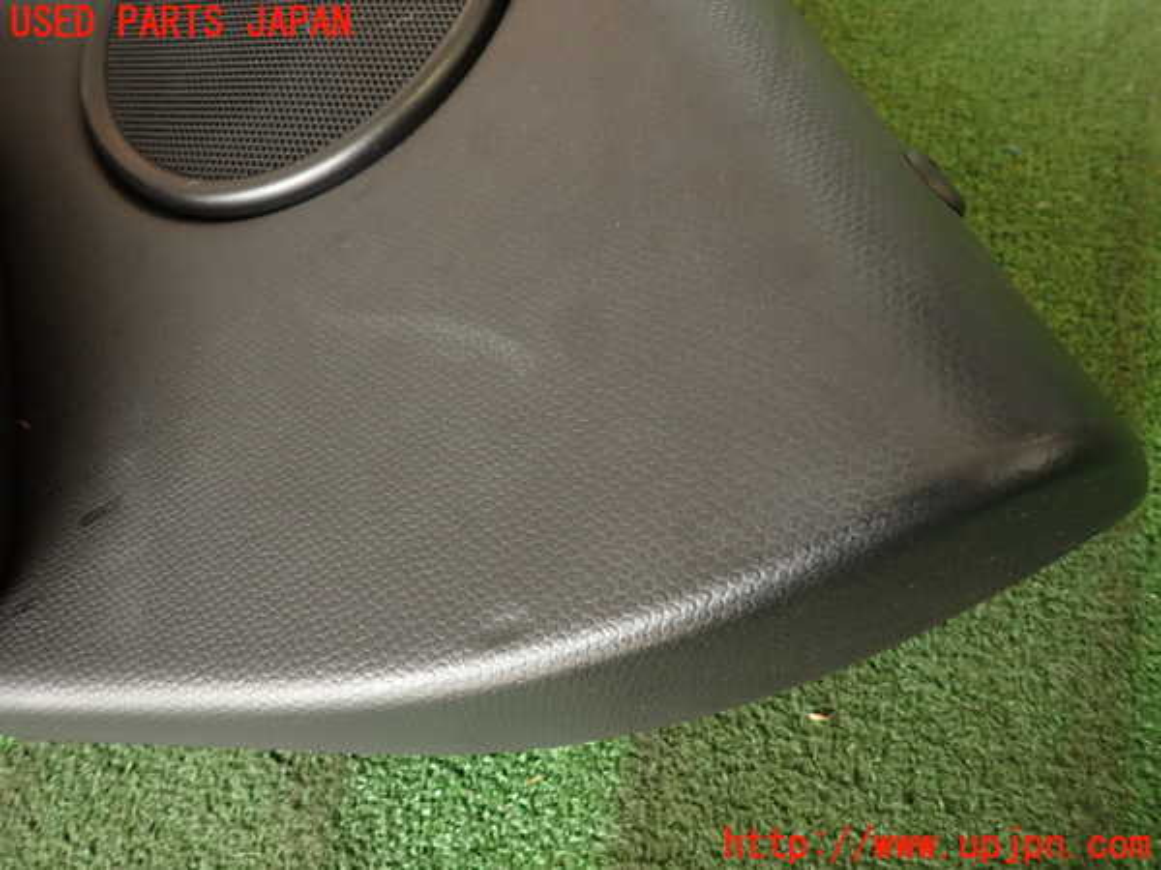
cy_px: 435
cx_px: 580
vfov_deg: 54.9
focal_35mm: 25
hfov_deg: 69.4
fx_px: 838
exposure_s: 1/30
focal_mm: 4.5
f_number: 2
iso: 200
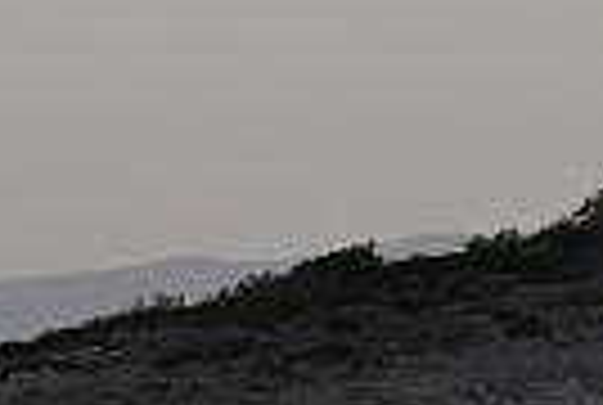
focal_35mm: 744
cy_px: 403
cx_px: -680
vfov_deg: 1.9
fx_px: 12490
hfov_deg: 2.7
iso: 100
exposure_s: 1/400
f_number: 4.5
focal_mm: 100
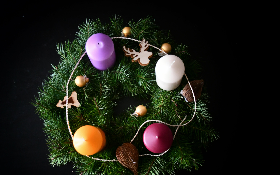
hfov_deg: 54.0
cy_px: 98
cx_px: 133
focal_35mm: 36
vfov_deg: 35.3
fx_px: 275
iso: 6400
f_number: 3.8
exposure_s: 1/40
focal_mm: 22
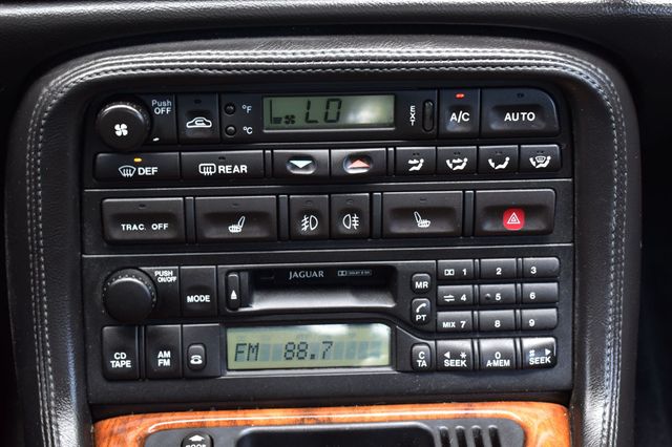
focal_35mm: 60
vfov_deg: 22.6
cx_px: 336
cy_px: 224
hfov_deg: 33.4
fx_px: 1119
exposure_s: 1/25
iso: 400
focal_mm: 40
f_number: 7.1
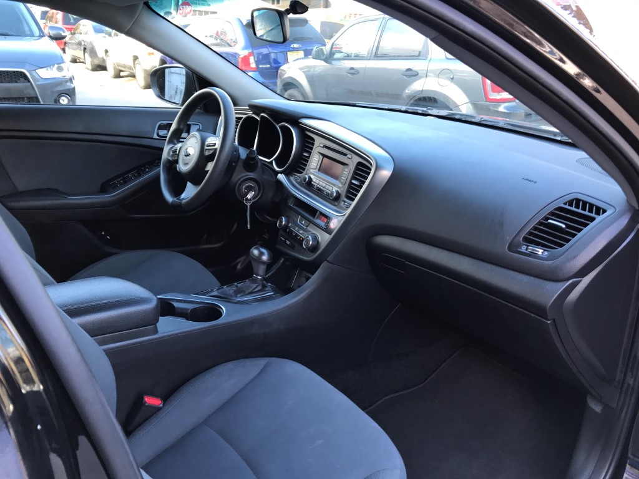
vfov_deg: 49.7
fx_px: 517
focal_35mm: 28
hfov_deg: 63.4
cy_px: 240
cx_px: 320
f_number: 1.8
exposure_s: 1/60
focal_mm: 3.99
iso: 32
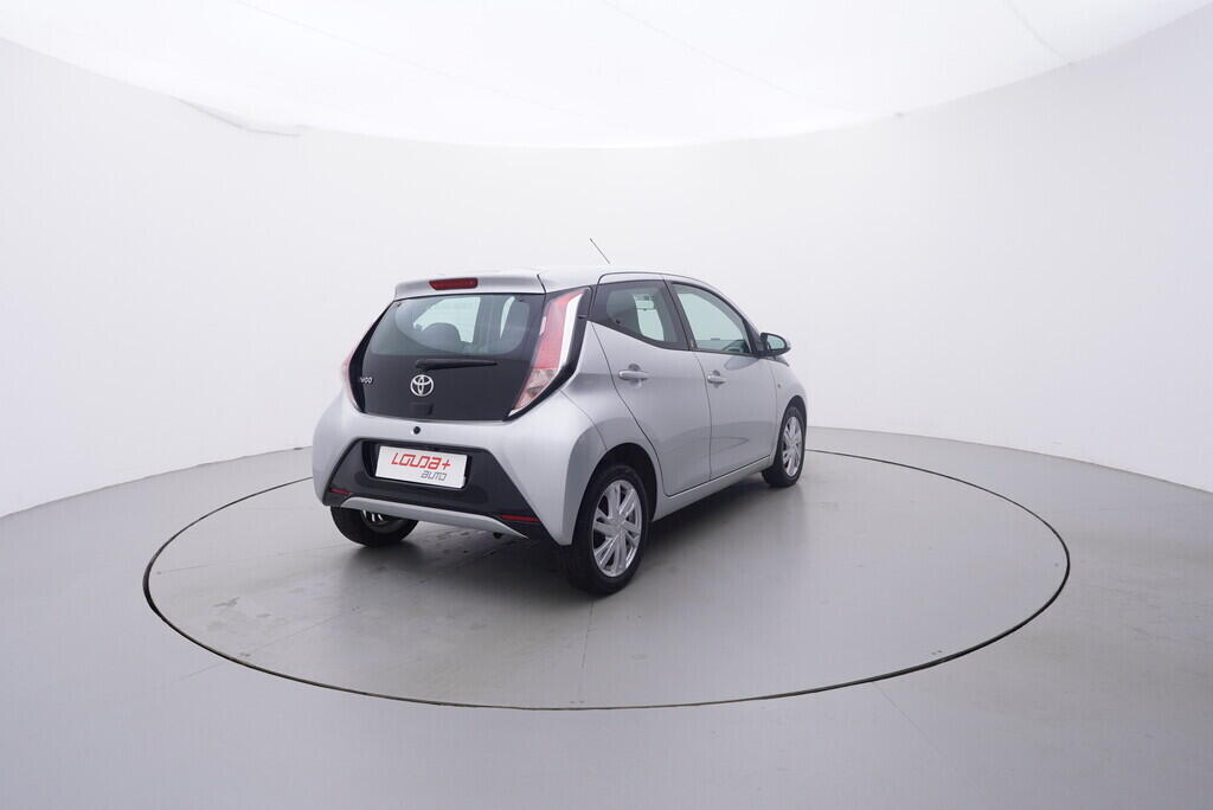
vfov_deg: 56.2
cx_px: 606
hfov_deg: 77.3
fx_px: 759
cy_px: 405
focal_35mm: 22
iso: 200
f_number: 5
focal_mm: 15
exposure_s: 1/80
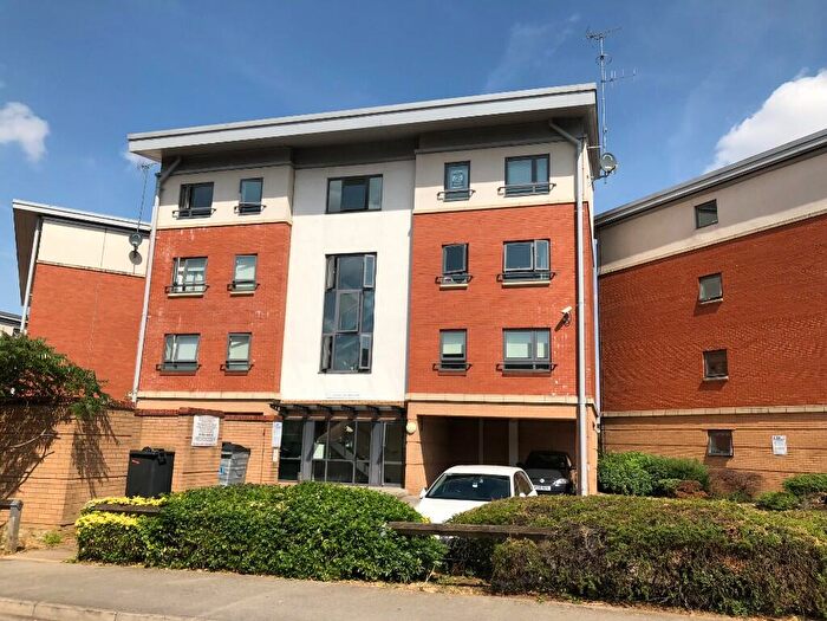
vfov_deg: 49.7
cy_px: 310
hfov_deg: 63.4
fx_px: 669
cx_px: 414
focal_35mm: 28
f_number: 1.8
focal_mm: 3.99
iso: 20
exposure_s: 1/2404
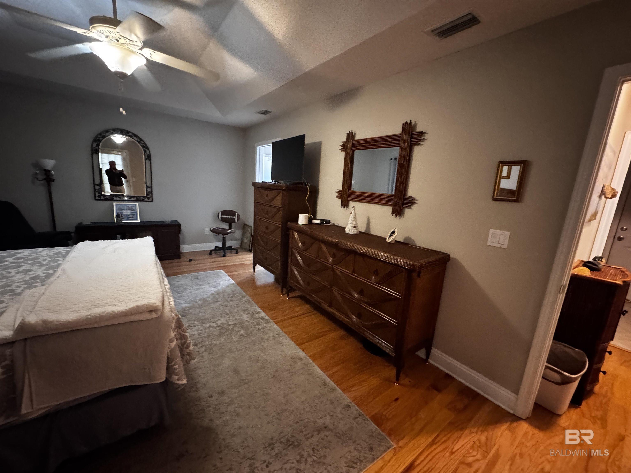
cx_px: 316
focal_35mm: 14
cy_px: 236
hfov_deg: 102.1
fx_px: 255
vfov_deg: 85.7
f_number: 2.2
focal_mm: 2.22
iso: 1250
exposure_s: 1/30
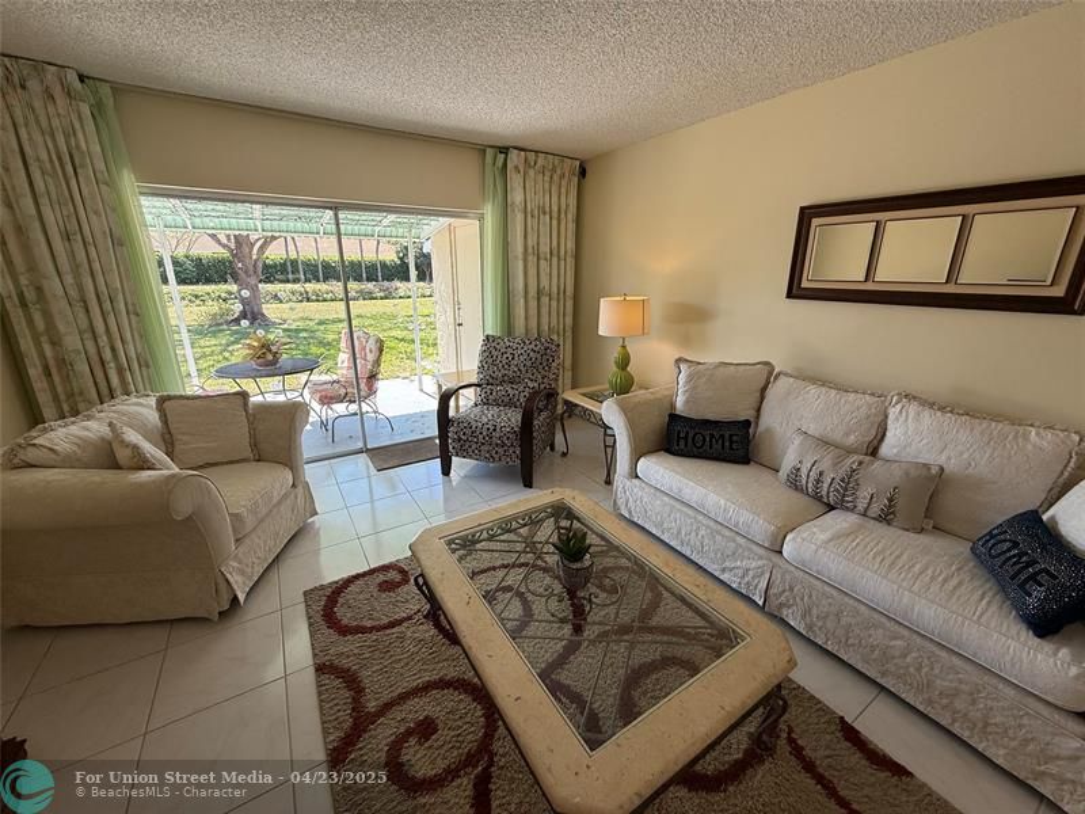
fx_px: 439
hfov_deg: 102.1
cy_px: 407
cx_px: 542
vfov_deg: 85.7
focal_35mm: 14
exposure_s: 1/249
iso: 64
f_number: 2.2
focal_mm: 2.22
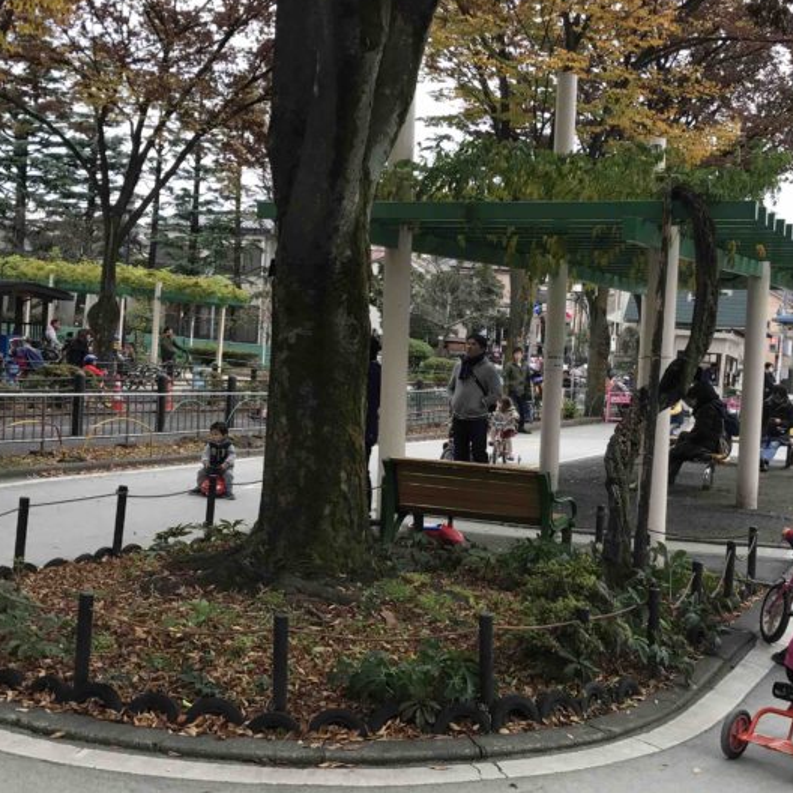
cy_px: 434
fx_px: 1244
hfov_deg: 35.1
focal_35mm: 48
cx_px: 518
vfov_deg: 35.3
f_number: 1.8
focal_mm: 3.99
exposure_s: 1/138
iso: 20
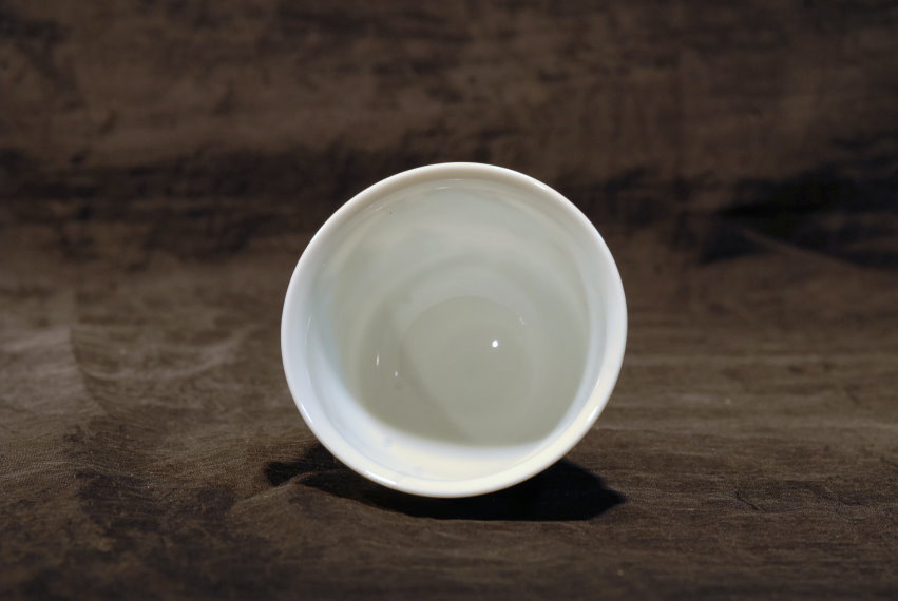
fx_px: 3934
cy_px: 300
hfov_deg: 13.0
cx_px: 449
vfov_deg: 8.7
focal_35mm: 158
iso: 400
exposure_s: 1/25
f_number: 13
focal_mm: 105
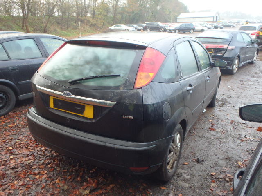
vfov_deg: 49.7
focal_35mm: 28
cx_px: 131
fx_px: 212
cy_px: 98
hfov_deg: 63.4
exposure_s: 1/40
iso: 200
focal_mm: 5
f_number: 3.9
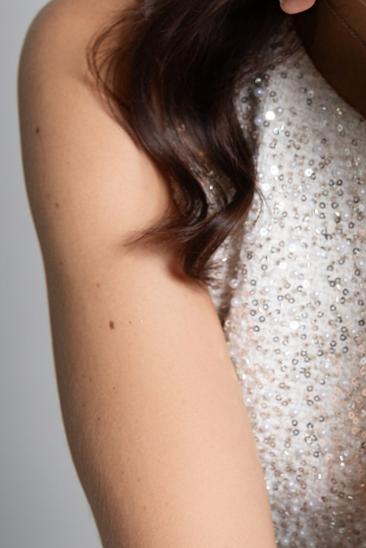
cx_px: 358
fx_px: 3188
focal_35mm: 209
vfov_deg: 9.8
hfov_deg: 6.6
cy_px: -41
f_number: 6.3
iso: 160
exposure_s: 1/125
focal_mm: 70
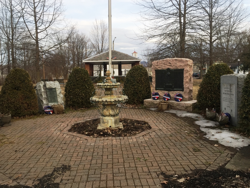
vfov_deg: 48.2
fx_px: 209
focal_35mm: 29
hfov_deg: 61.7
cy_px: 94
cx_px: 125
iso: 32
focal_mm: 4.15
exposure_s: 1/573
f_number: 2.2
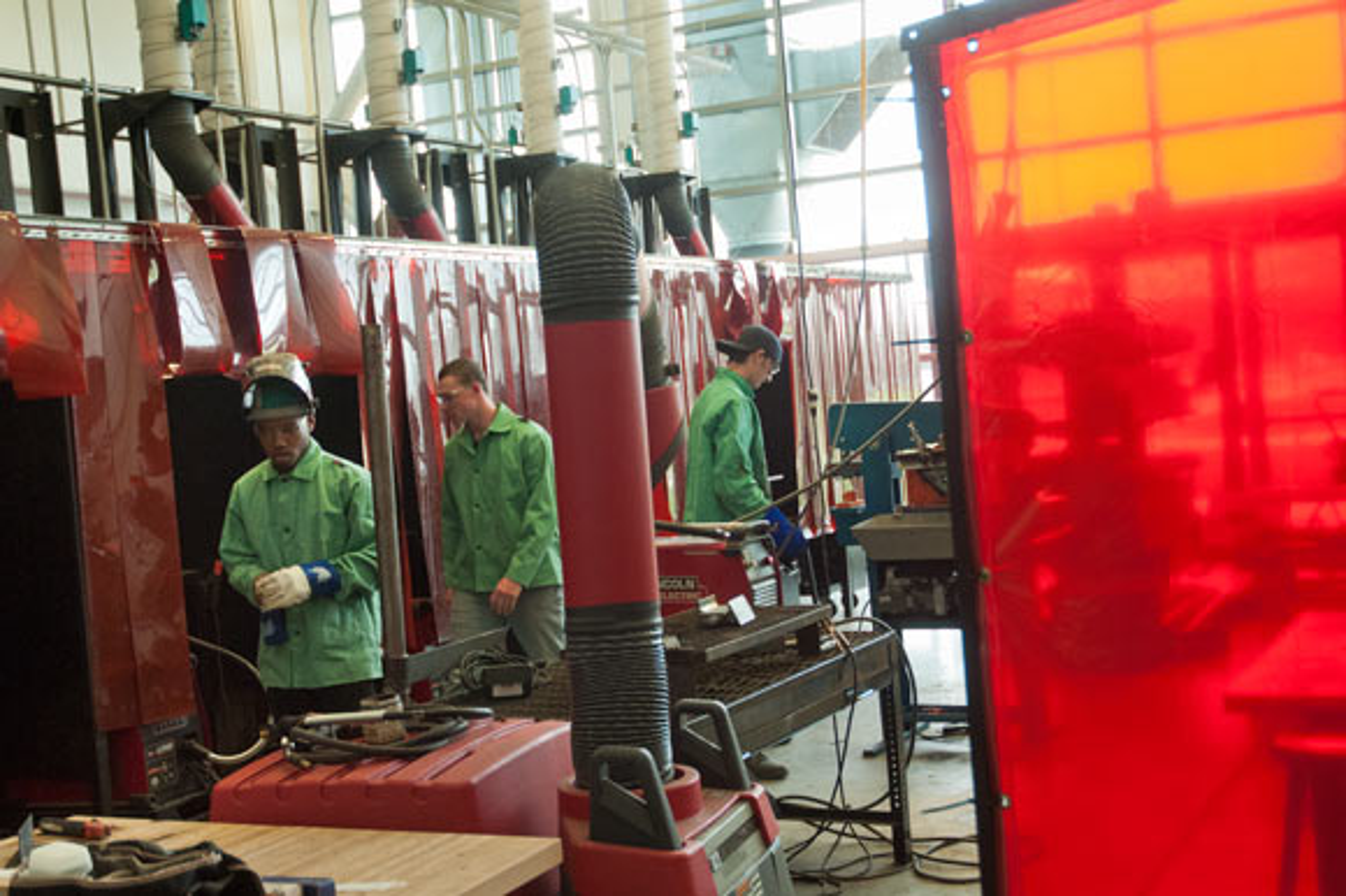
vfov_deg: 30.8
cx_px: 673
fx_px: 1625
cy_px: 448
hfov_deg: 45.0
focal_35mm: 44
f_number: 3.8
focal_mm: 29
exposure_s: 1/160
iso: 1100
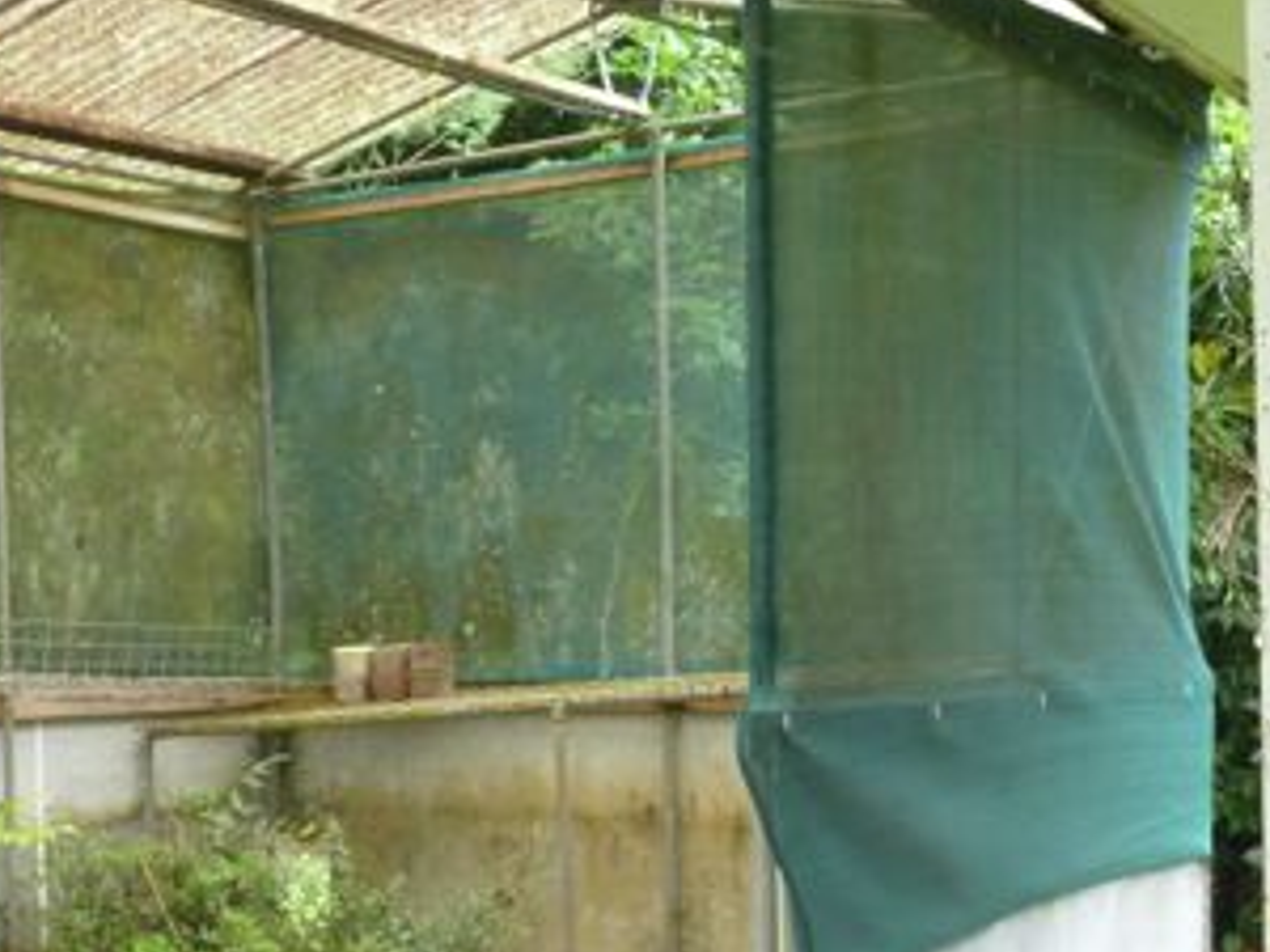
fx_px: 2421
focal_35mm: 66
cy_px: 846
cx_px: 152
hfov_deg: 28.4
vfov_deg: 21.8
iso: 160
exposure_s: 1/60
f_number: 3.7
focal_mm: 6.4
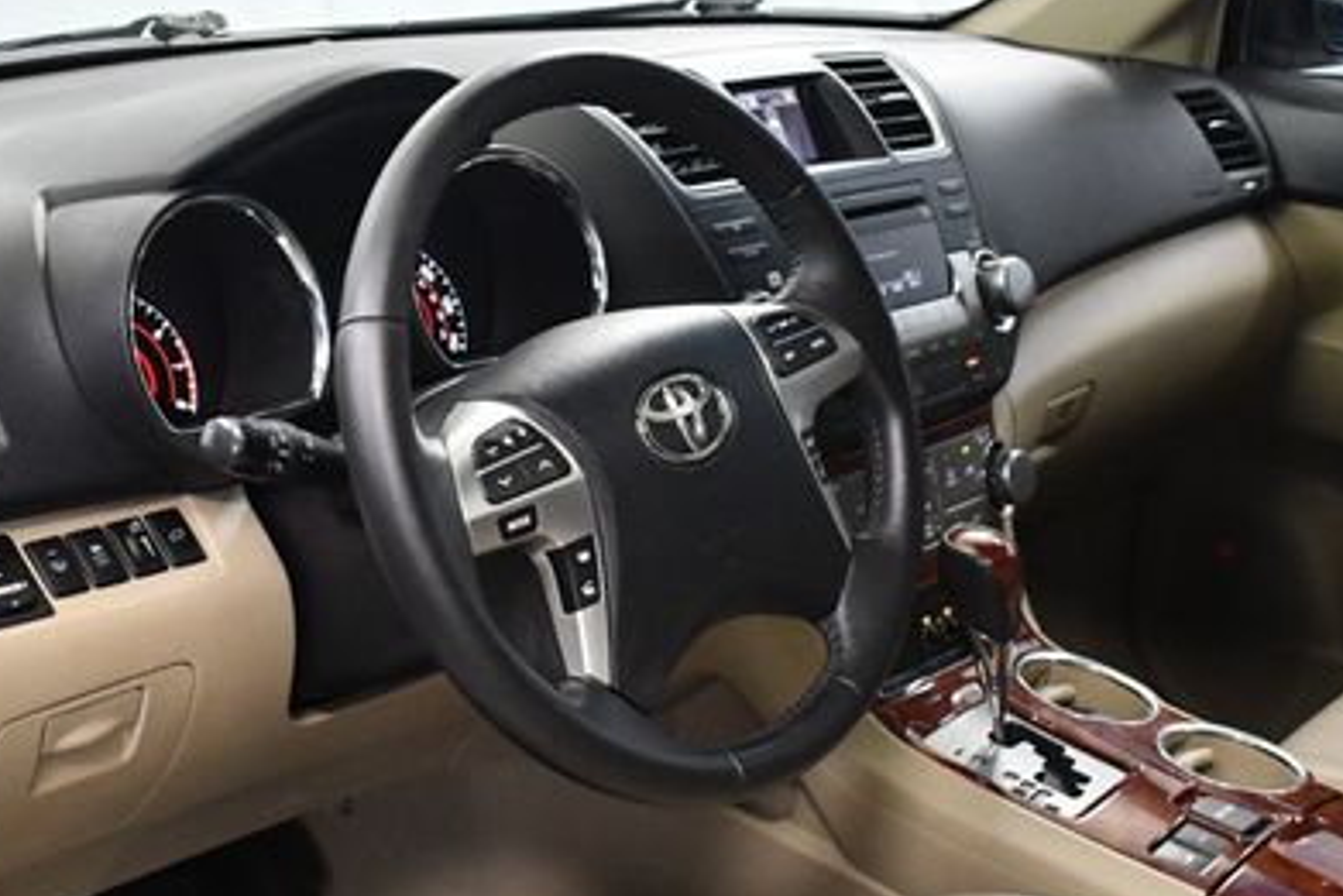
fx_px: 2202
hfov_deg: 33.7
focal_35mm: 59
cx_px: 498
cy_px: 494
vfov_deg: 23.0
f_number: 3.5
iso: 3200
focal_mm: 18
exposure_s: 1/125
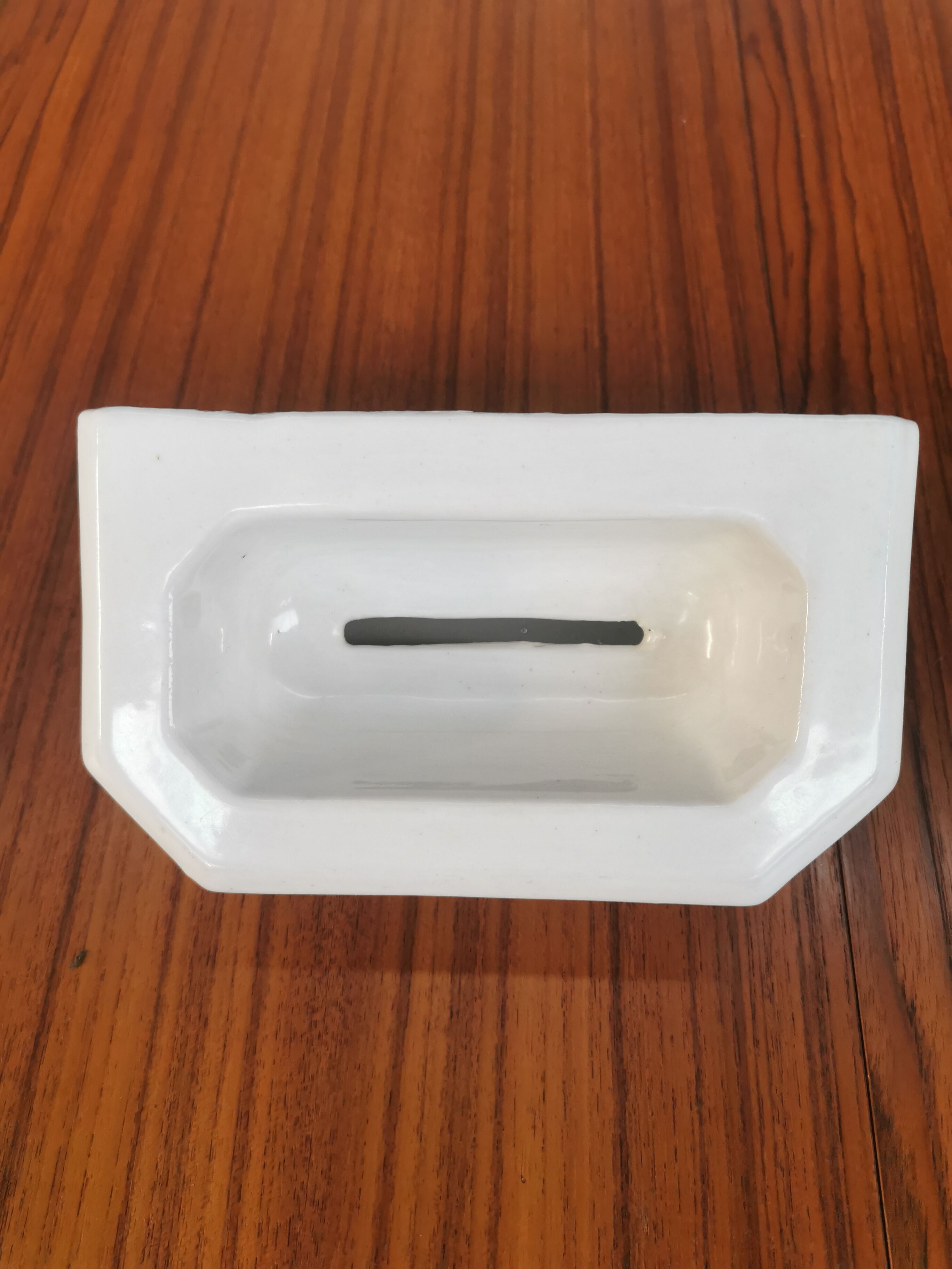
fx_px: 990
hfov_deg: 51.4
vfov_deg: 65.3
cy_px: 634
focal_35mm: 27
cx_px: 476
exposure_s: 1/50
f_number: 1.8
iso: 160
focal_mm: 5.58
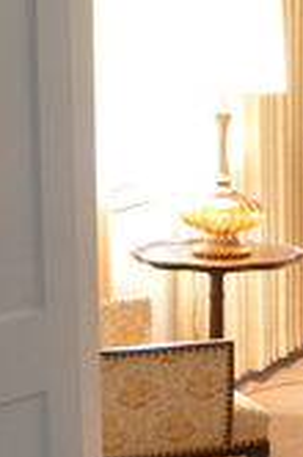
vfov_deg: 14.4
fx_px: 1800
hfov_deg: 9.4
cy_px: 374
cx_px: 446
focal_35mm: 142
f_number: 3.5
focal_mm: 18
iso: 1800
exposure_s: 1/15
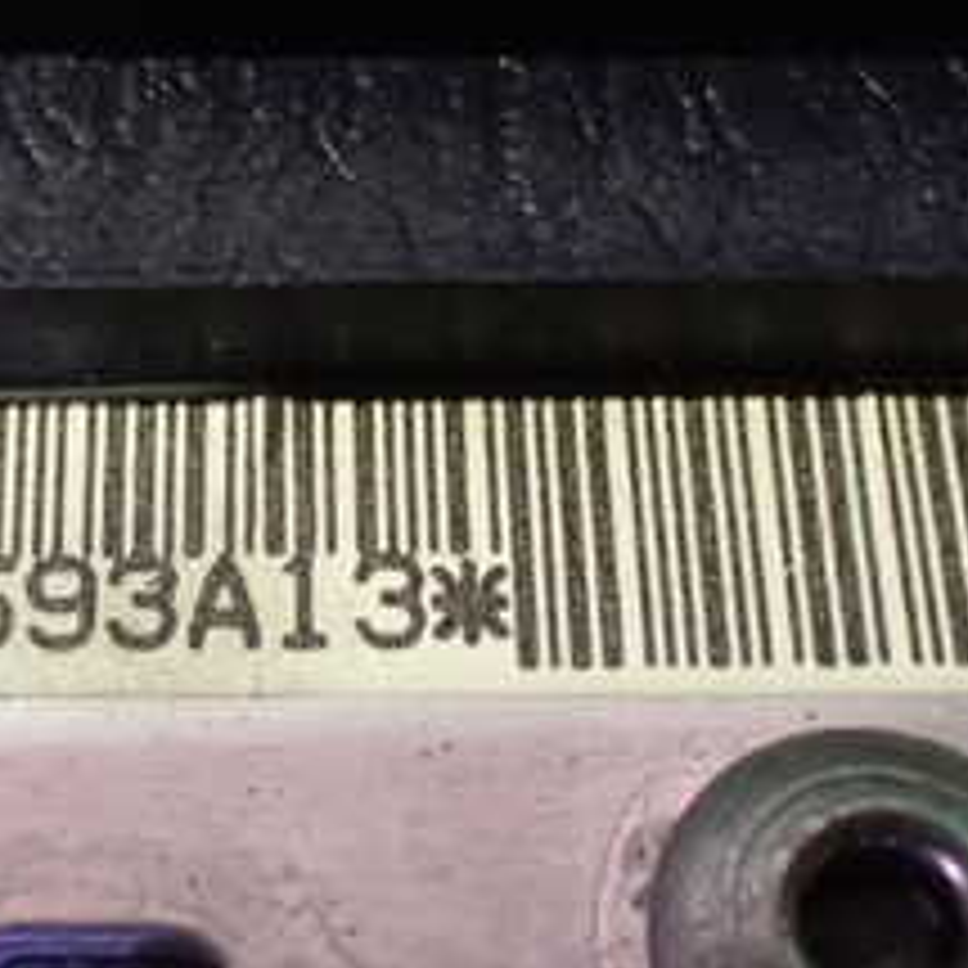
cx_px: 158
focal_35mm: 74
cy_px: 509
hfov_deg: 22.9
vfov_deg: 23.4
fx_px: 2341
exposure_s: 1/30
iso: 1250
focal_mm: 5.4
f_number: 2.3
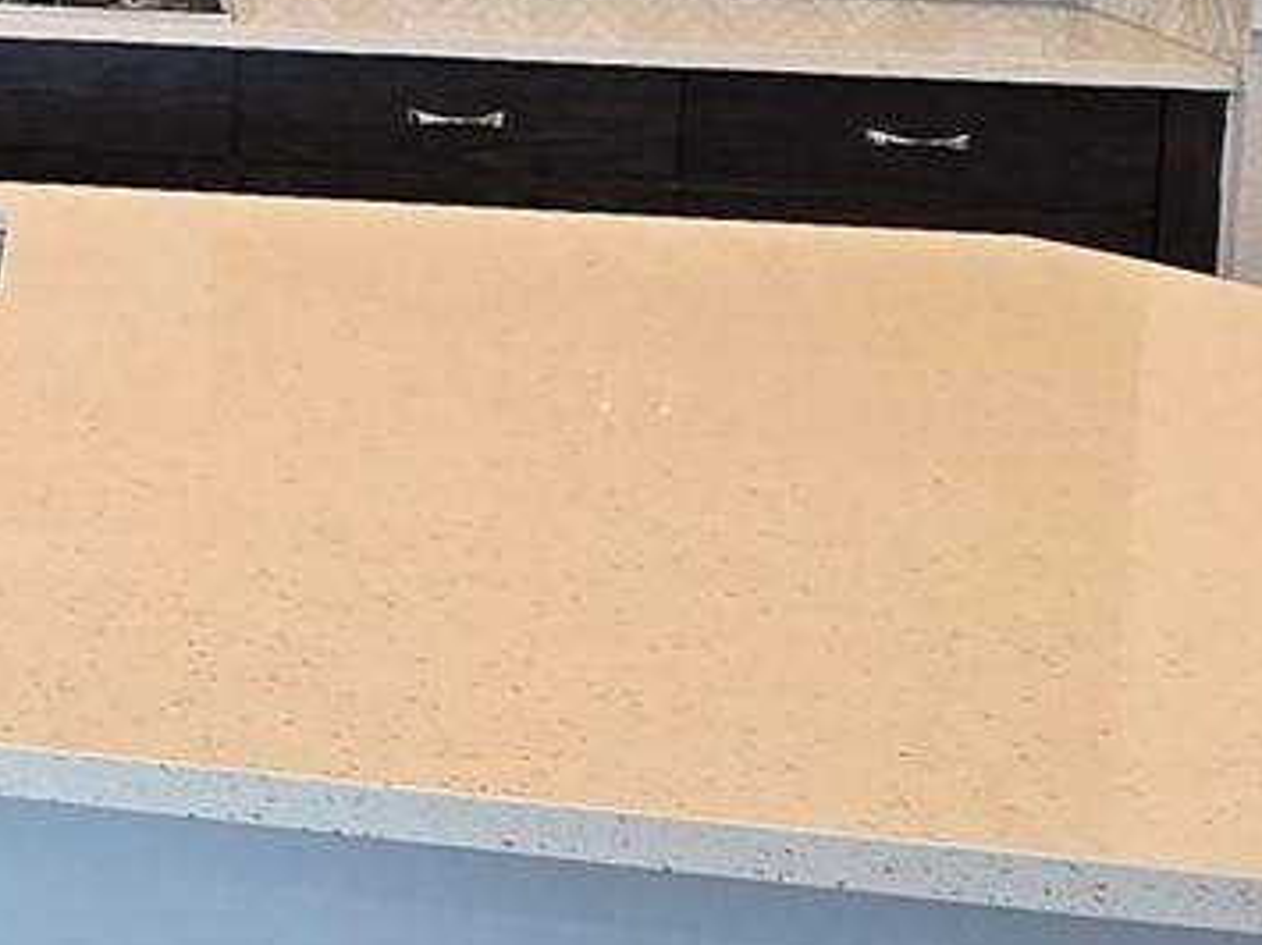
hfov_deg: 20.5
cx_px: -835
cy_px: -171
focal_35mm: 75
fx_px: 2733
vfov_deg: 18.6
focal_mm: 2.2
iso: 160
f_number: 2.2
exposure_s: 1/60
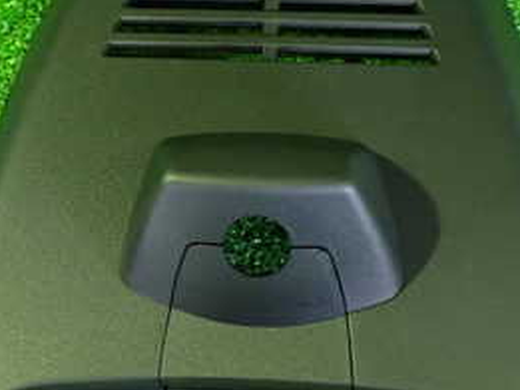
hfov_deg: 28.1
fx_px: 1037
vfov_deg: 21.3
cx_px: 241
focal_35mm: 69
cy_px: 219
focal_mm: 5.4
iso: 800
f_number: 2.3
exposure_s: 1/20
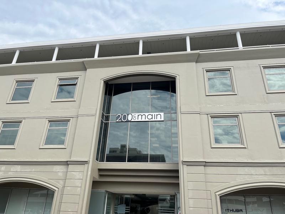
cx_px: 142
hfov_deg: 67.3
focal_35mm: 26
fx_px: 214
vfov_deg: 53.1
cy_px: 107
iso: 50
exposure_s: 1/2825
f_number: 1.6
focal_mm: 5.1
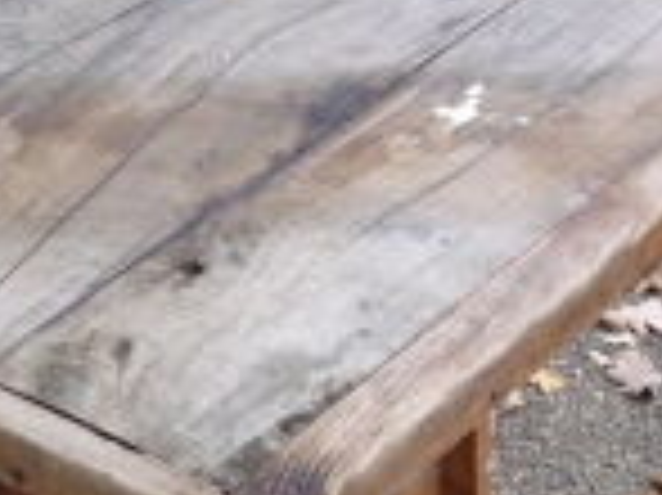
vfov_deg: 14.8
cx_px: 311
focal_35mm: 98
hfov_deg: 20.0
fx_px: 1873
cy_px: 490
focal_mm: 5.2
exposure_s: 1/30
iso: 320
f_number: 3.3
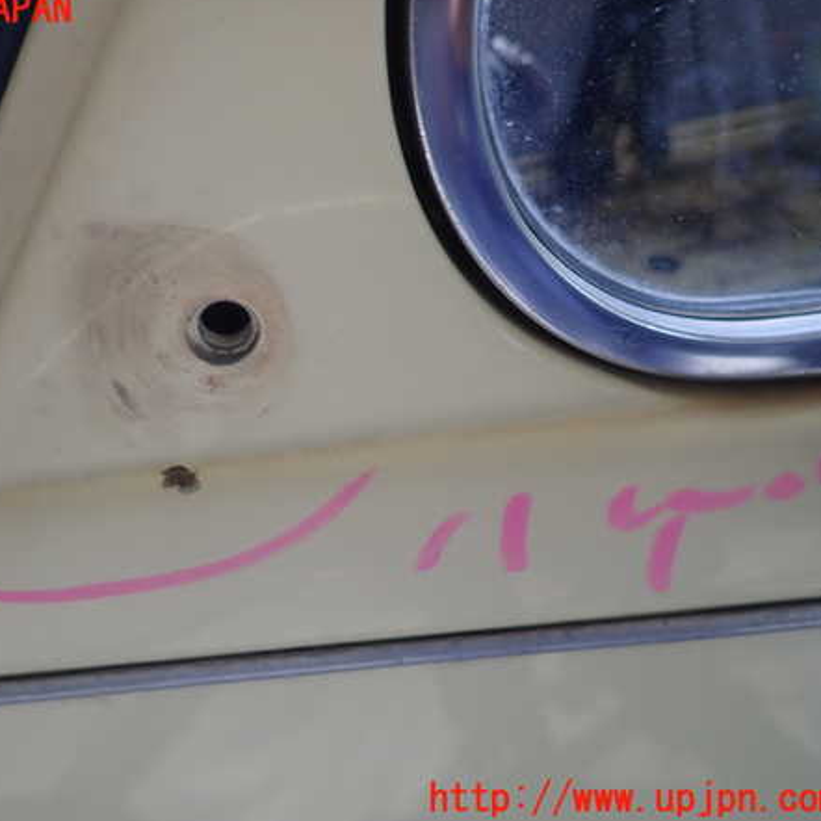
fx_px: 805
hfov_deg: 53.2
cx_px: 292
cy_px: 405
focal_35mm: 30
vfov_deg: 54.0
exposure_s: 1/100
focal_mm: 4.5
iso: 100
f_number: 2
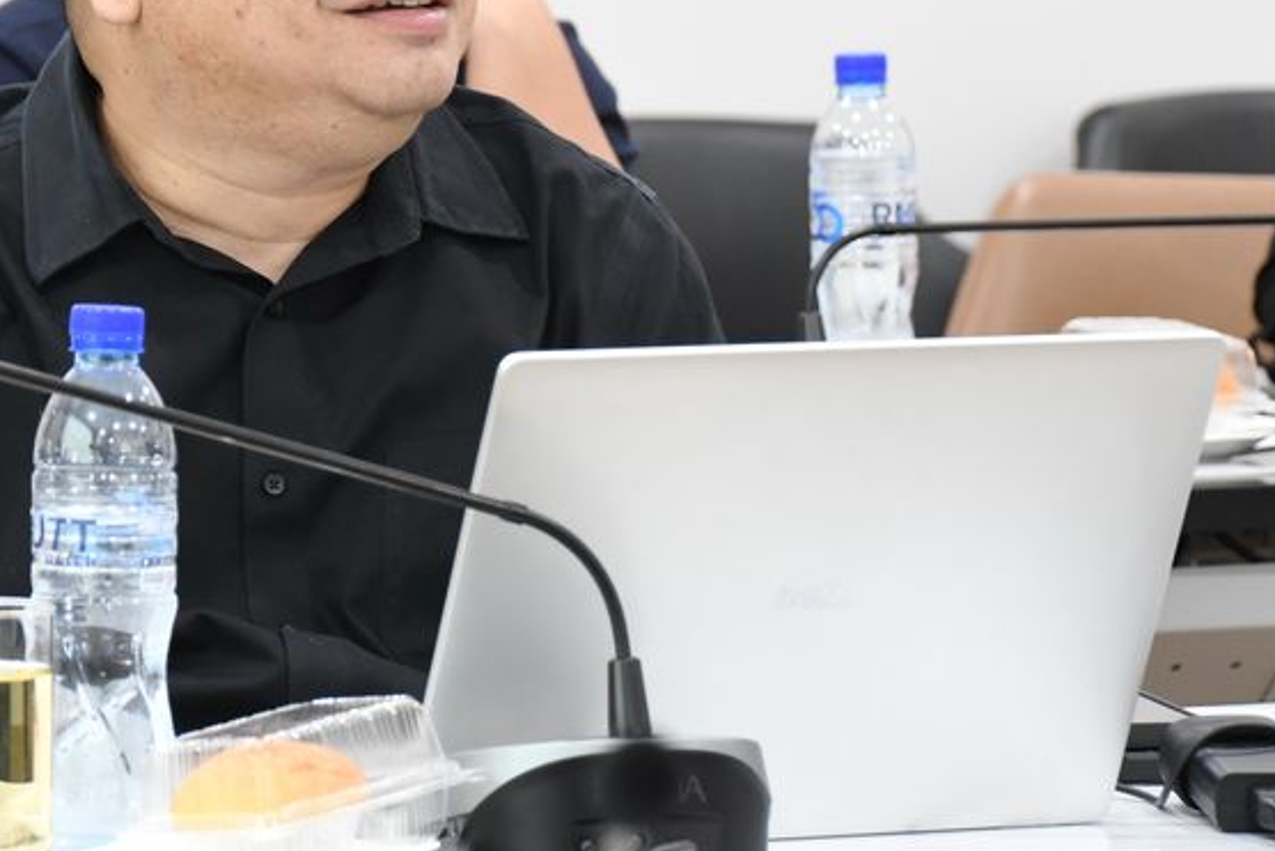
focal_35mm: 289
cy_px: 182
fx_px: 10237
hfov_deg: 7.1
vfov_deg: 4.8
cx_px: 346
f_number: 5.6
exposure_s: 1/30
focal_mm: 105
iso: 1600
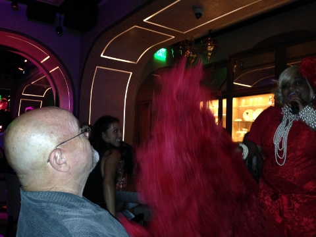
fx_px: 301
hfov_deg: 55.4
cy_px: 118
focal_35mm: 33
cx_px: 158
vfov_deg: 42.9
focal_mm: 4.12
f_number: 2.4
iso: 320
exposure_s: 1/16
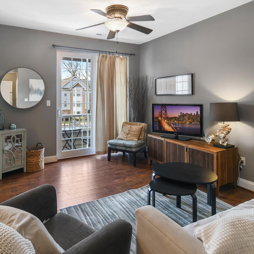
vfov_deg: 67.3
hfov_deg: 67.0
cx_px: 112
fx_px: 191
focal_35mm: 23
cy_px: 127
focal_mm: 12
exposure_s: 1/13
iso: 100
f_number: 8
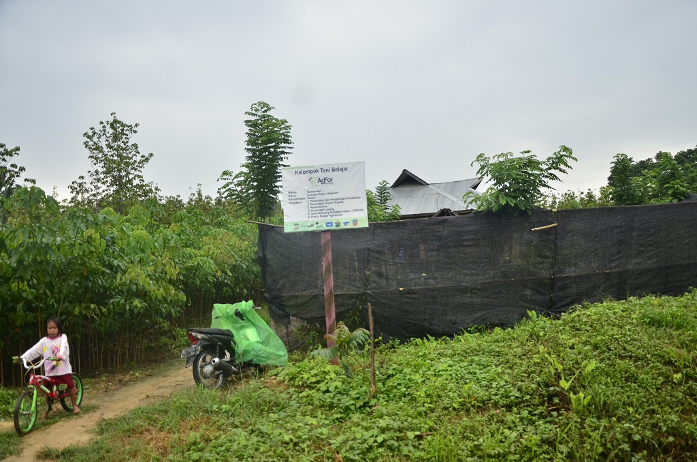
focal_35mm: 32
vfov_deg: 41.5
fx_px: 609
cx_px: 348
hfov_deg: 59.6
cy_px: 231
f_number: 4
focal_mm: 21
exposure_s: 1/1000
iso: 560
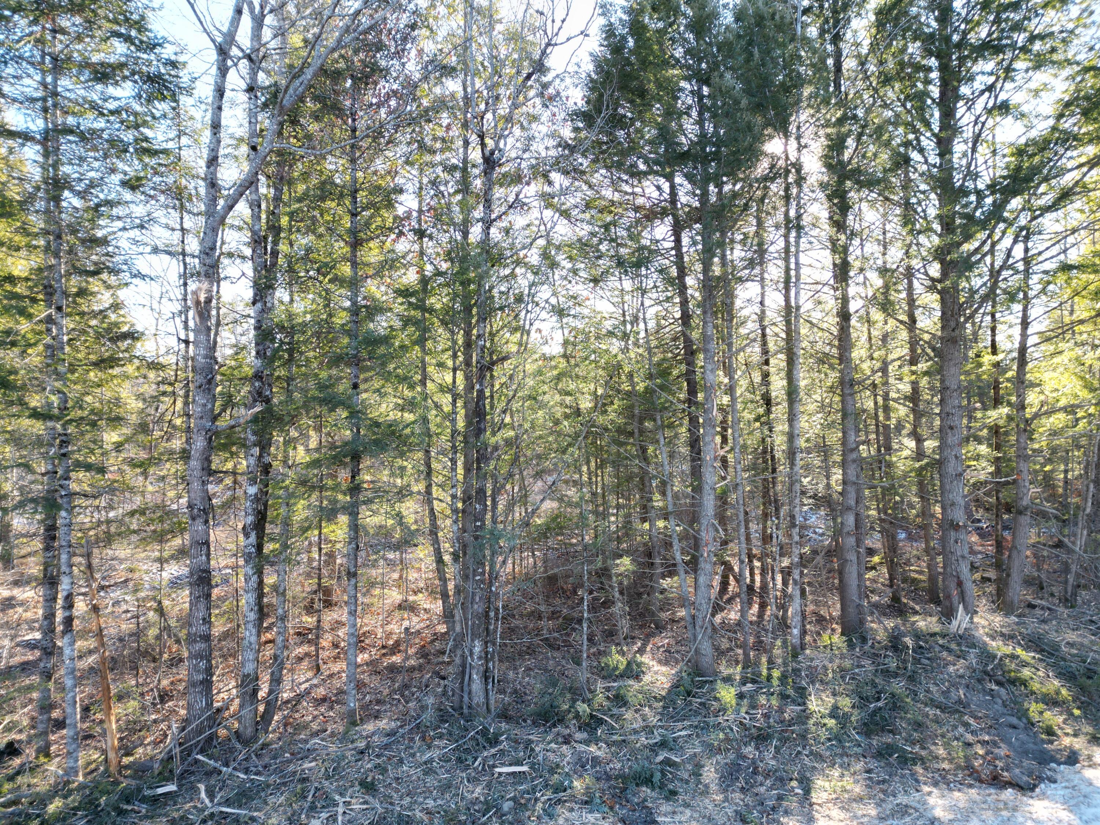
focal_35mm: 24
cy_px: 412
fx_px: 763
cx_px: 550
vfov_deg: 56.8
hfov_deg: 71.6
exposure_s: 1/350
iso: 200
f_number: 1.7
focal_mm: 6.72
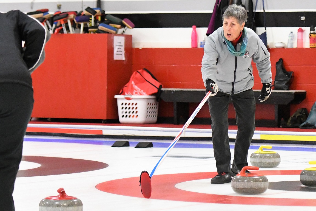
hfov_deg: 16.7
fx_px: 1080
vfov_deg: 11.1
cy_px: 106
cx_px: 158
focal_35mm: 123
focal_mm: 82
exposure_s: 1/1000
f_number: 2.8
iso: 10000
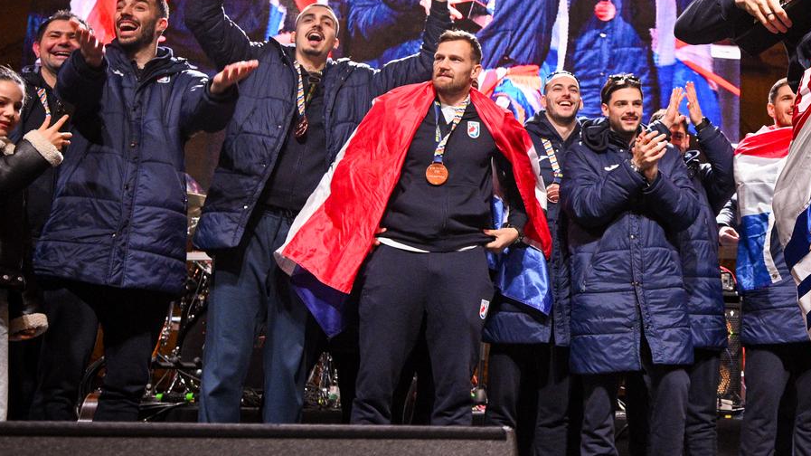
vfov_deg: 26.9
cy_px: 135
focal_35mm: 44
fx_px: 945
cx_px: 586
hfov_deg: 45.2
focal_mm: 23.5
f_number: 4
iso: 2000
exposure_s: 1/320
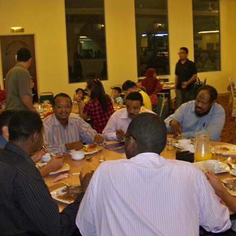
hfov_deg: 36.0
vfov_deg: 36.0
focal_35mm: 47
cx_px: 139
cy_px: 106
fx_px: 363
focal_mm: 5.85
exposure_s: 1/30
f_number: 2.8
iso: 200
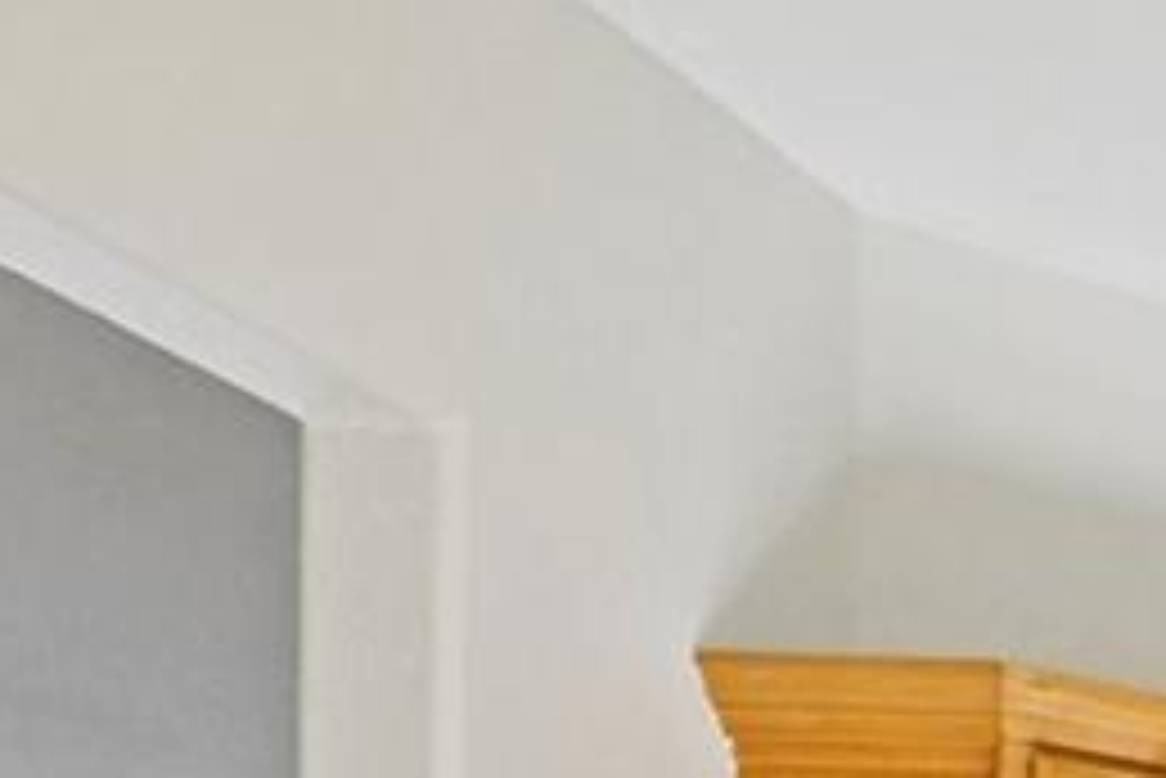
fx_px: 3403
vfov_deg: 11.3
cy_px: 1745
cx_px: 3295
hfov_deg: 12.0
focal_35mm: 105
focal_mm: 17
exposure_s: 1/30
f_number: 9
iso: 200
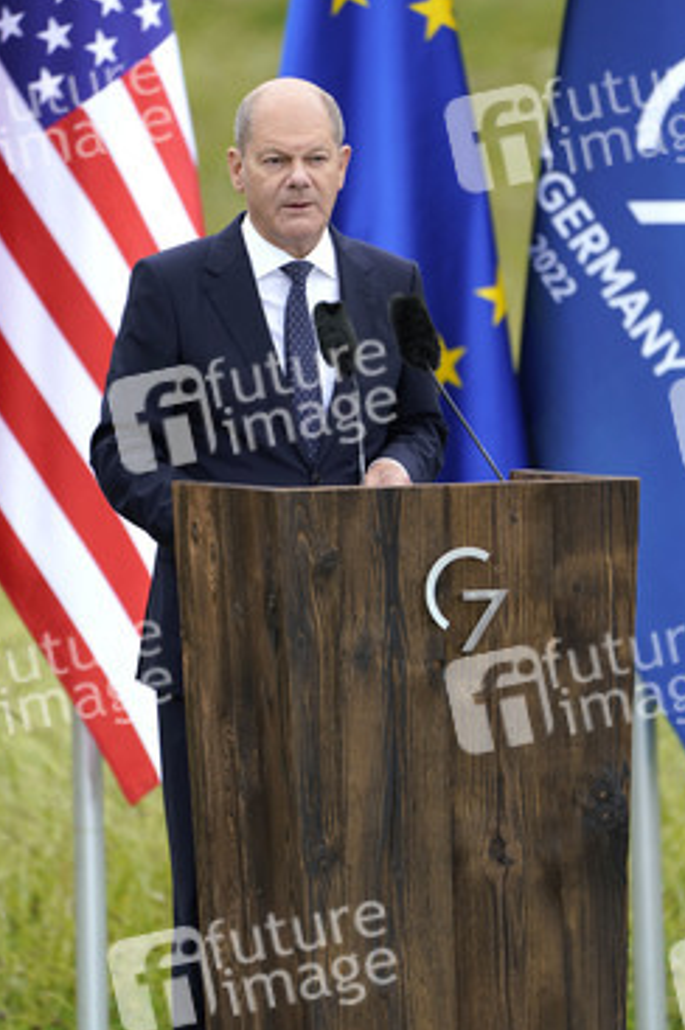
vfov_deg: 4.7
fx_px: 12467
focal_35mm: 436
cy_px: 547
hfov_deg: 3.1
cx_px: 334
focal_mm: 400
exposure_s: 1/640
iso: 640
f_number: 5.6
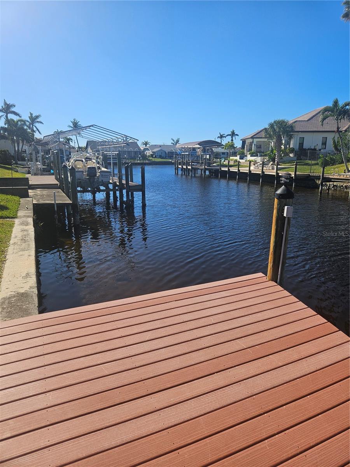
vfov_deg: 73.9
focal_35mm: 23
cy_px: 234
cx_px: 175
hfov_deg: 58.9
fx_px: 310
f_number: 1.8
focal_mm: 5.4
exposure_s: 1/2517
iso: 25
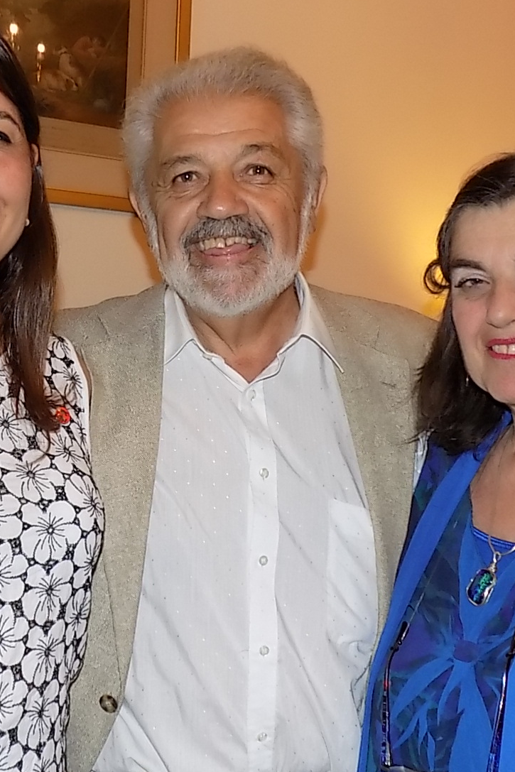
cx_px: 200
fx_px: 1072
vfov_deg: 39.5
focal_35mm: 50
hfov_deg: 26.9
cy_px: 441
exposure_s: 1/30
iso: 200
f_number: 3.1
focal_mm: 4
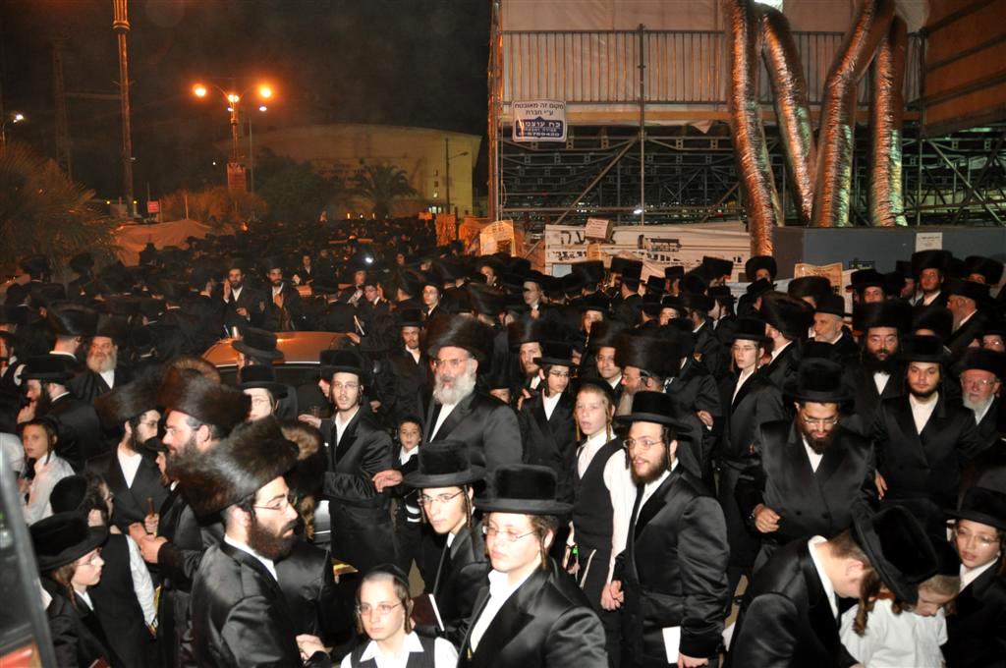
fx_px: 754
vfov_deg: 47.8
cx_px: 503
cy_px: 334
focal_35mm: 27
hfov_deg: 67.4
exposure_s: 1/60
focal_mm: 18
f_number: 4
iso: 800
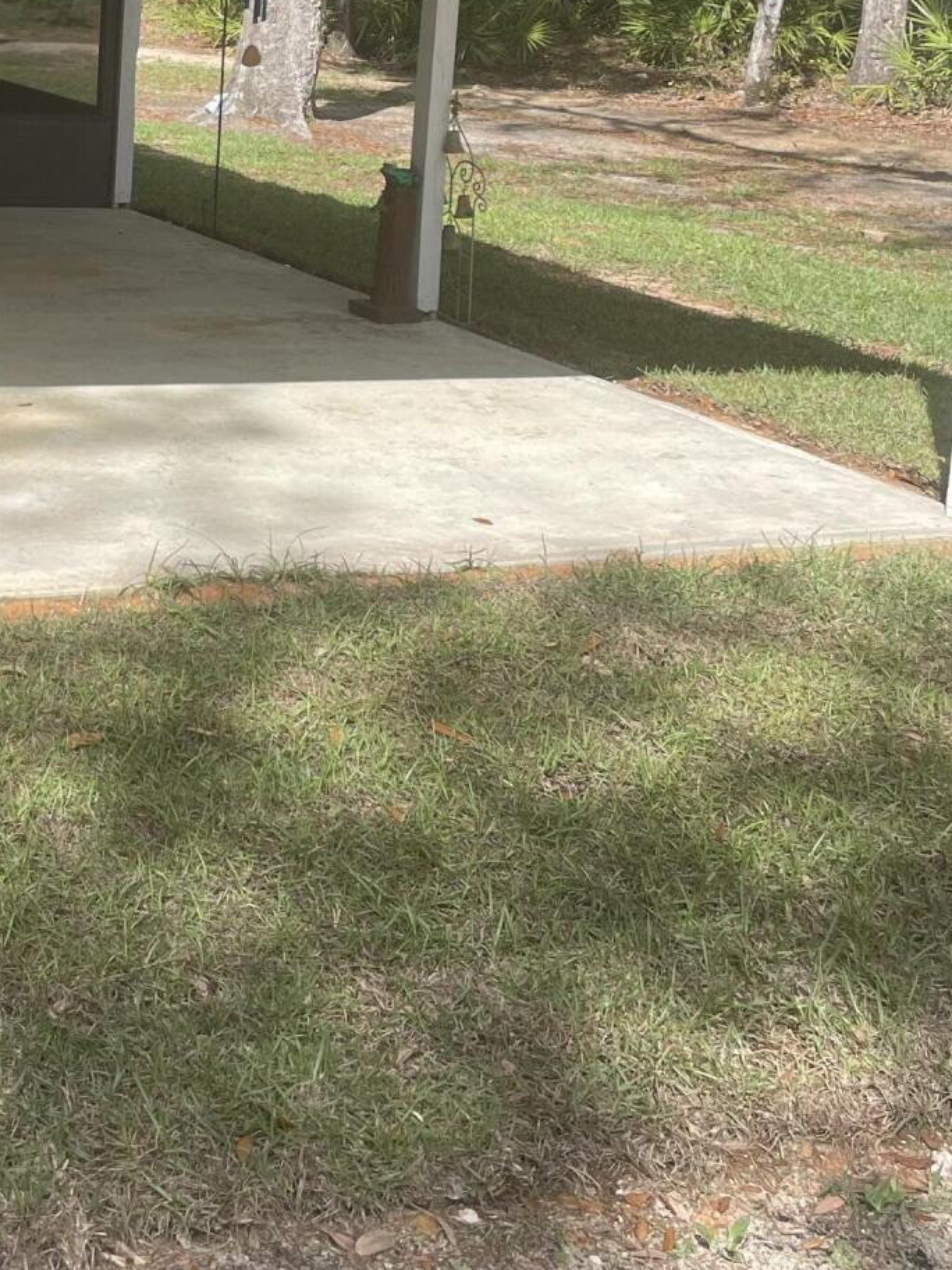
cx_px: -32
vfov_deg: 32.4
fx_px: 2090
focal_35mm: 57
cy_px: 171
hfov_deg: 24.3
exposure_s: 1/1401
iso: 32
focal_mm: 4.2
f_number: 1.6
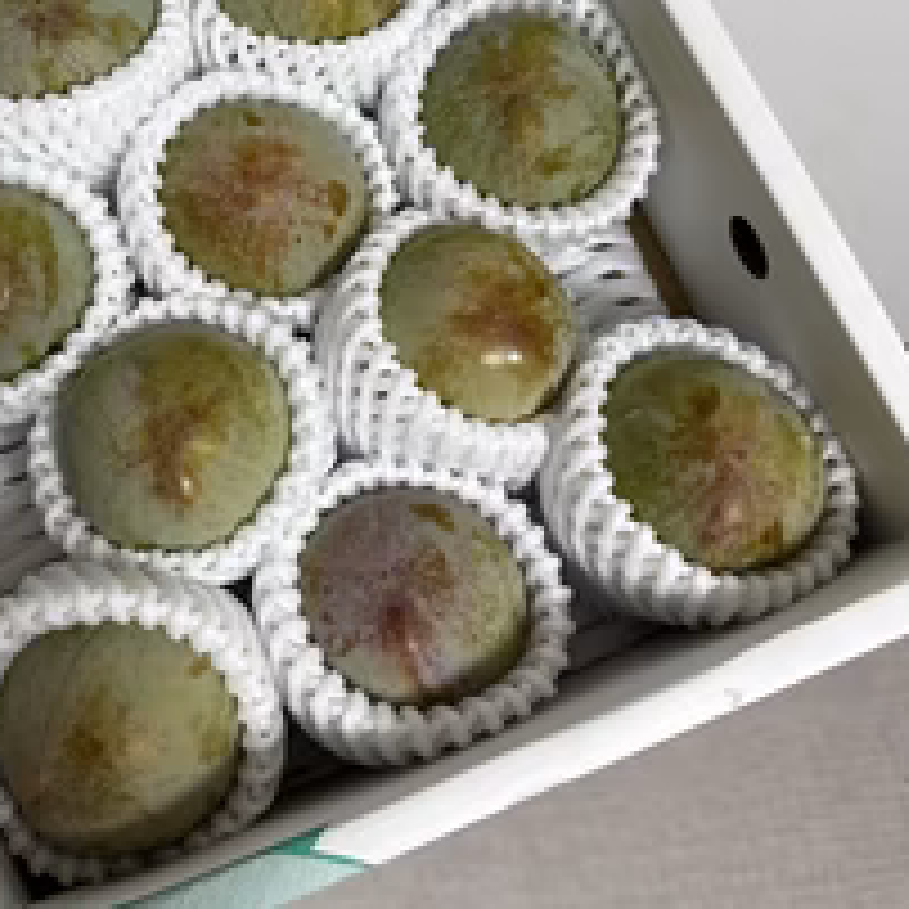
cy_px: 252
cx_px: 248
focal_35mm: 42
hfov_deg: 39.1
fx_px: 1248
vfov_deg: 39.2
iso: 160
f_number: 1.78
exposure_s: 1/100
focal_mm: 6.86
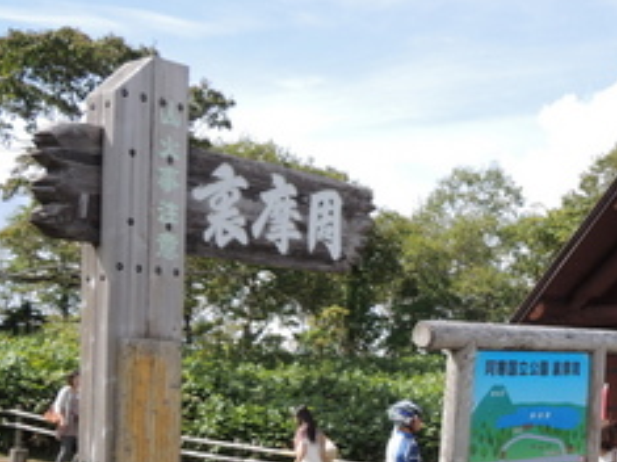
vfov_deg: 22.0
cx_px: 543
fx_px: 1176
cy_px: 361
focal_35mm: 66
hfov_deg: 28.4
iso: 100
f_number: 3
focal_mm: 5.5
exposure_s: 1/1000
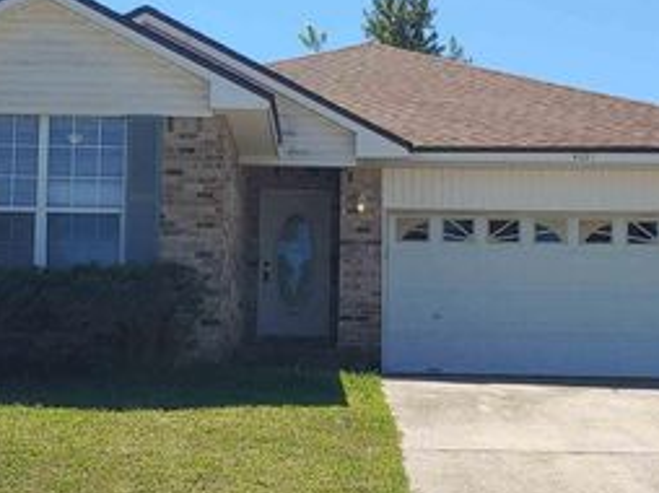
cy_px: 289
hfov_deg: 28.2
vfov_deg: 21.3
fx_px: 1312
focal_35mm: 69
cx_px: 304
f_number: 1.5
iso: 50
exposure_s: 1/2778
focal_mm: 4.23
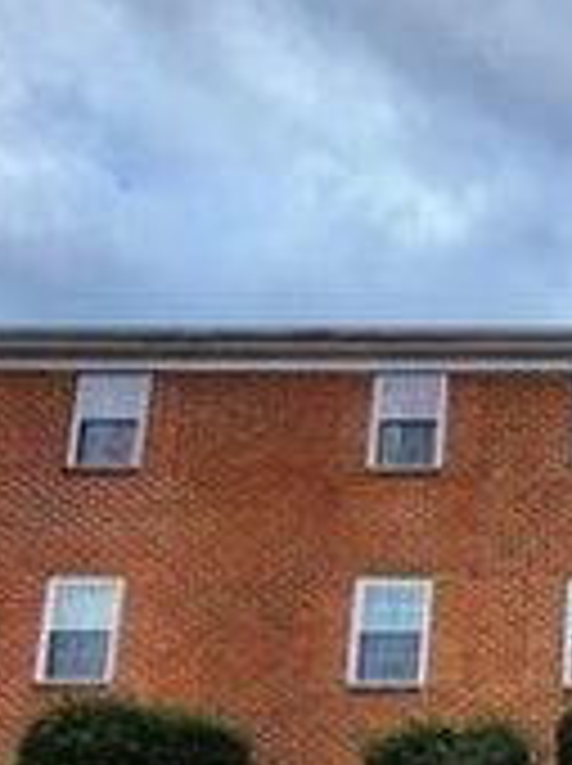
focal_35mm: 51
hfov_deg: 23.8
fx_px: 1126
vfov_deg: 33.4
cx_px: 806
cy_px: 812
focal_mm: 2.2
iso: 50
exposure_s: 1/823
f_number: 2.2
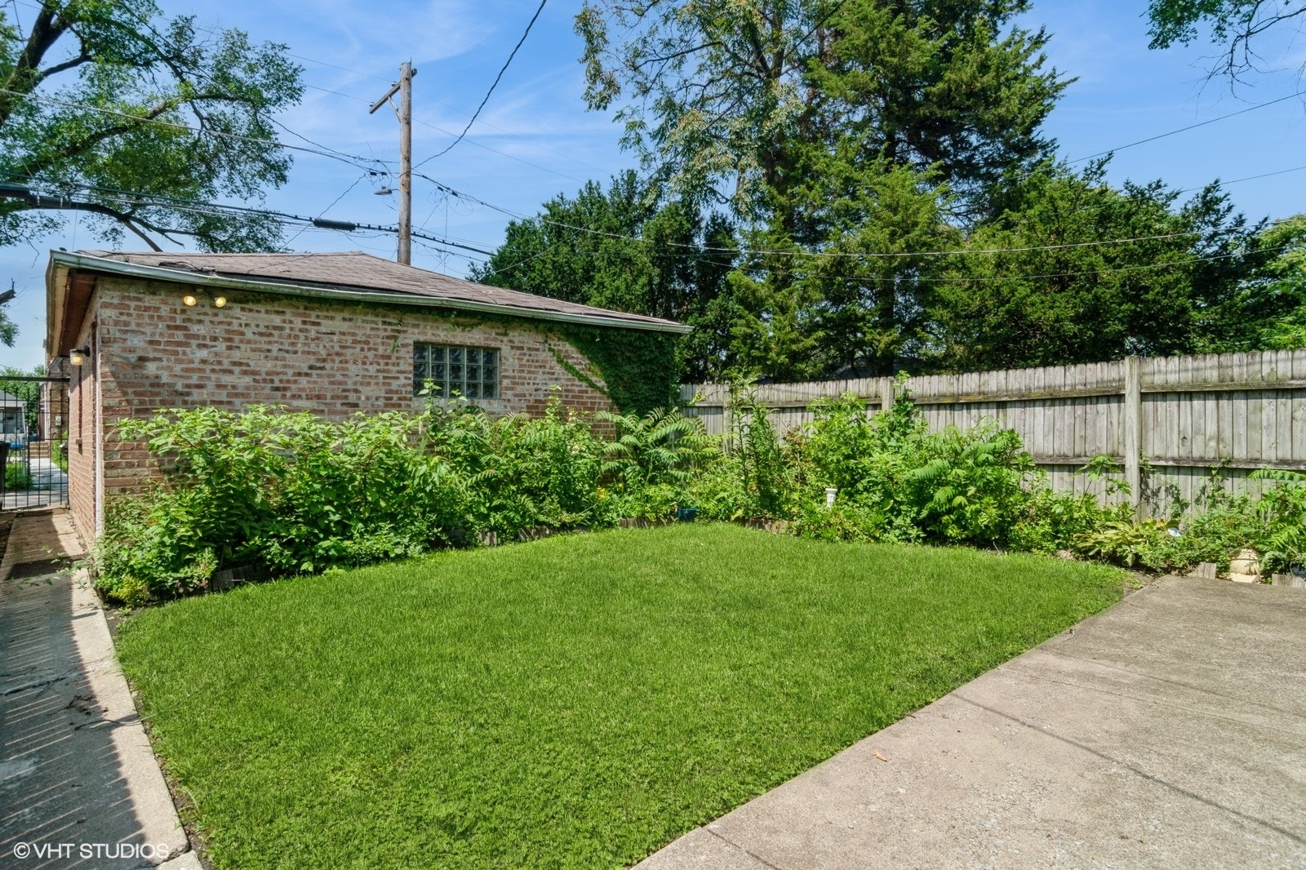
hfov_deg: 90.0
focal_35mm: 18
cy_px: 435
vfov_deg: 67.4
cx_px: 653
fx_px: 653
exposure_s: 1/500
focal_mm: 12
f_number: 8
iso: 200
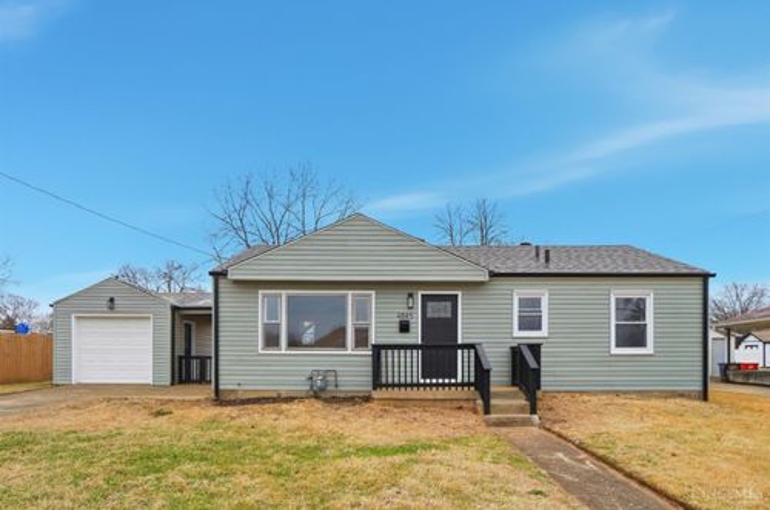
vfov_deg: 67.1
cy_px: 255
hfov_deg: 90.1
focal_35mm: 18
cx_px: 385
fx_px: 384
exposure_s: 1/4000
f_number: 4
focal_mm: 12
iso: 100
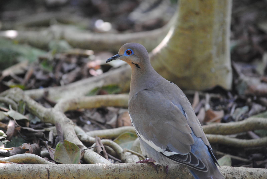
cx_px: 134
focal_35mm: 330
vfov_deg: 4.2
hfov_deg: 6.2
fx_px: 2450
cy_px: 90
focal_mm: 220
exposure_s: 1/25
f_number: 5.3
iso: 400
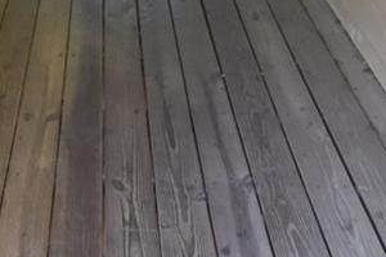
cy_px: -321
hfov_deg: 24.6
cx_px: 41
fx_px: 858
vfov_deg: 13.5
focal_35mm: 80
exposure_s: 1/90
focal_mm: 10
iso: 800
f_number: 3.5
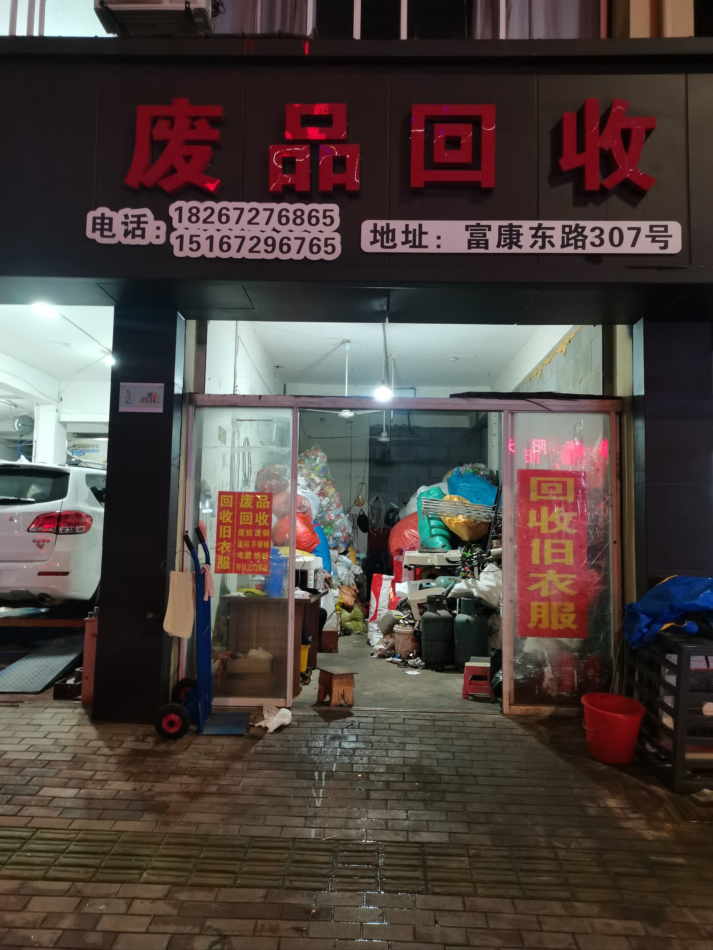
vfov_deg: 67.3
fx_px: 714
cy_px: 475
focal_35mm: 26
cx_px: 356
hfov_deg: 53.1
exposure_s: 1/25
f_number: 1.8
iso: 640
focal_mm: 5.58
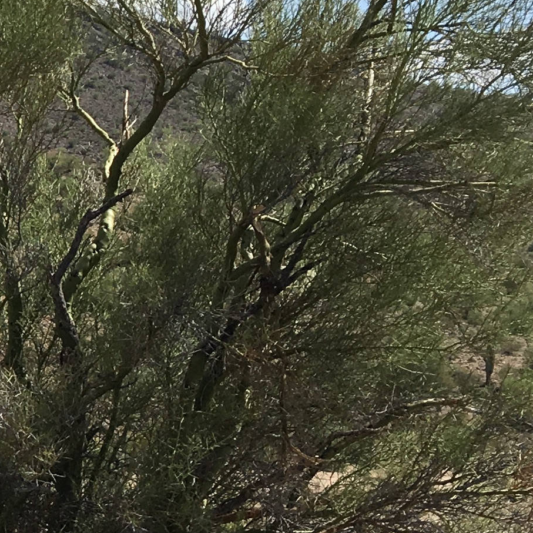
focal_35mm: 114
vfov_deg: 15.3
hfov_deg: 13.2
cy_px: 344
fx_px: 1986
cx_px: -527
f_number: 2.2
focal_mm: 4.15
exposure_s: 1/1570
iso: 25
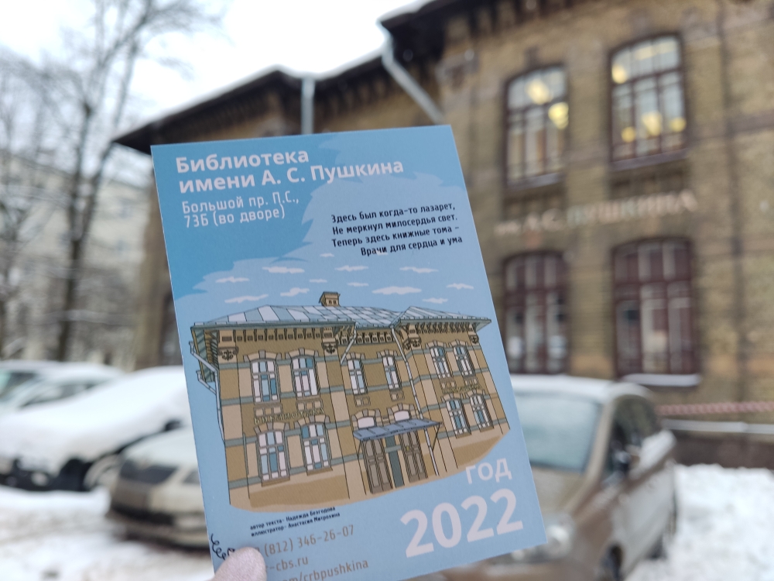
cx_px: 387
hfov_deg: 69.4
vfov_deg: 54.9
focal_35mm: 25
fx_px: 559
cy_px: 290
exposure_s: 1/104
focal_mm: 4.71
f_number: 1.79
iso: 50
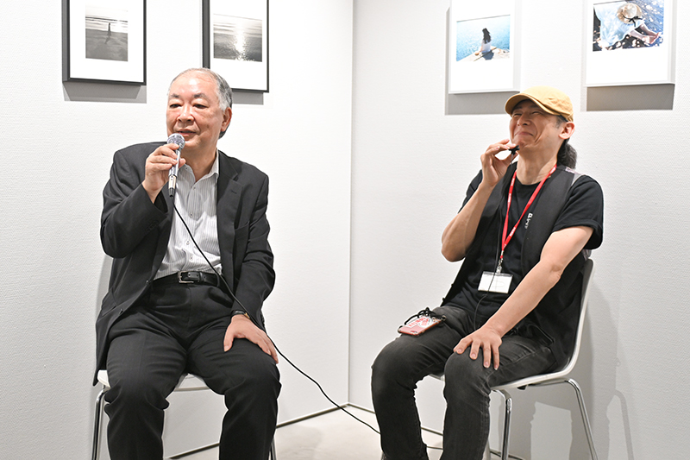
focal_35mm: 32
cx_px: 345
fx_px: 613
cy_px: 230
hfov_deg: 58.7
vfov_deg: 41.1
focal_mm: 32
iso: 1100
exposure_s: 1/250
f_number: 2.8
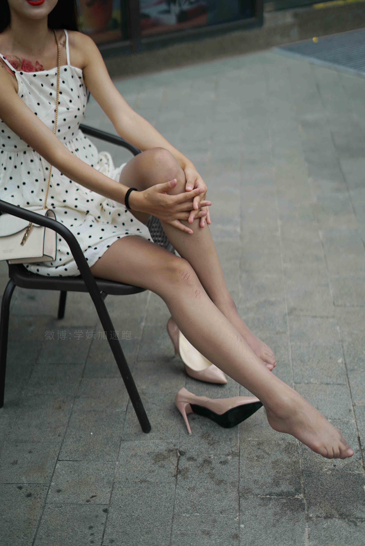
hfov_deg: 27.0
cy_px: 273
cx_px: 182
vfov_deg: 39.6
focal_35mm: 50
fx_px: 759
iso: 200
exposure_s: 1/6400
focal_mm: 50
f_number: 2
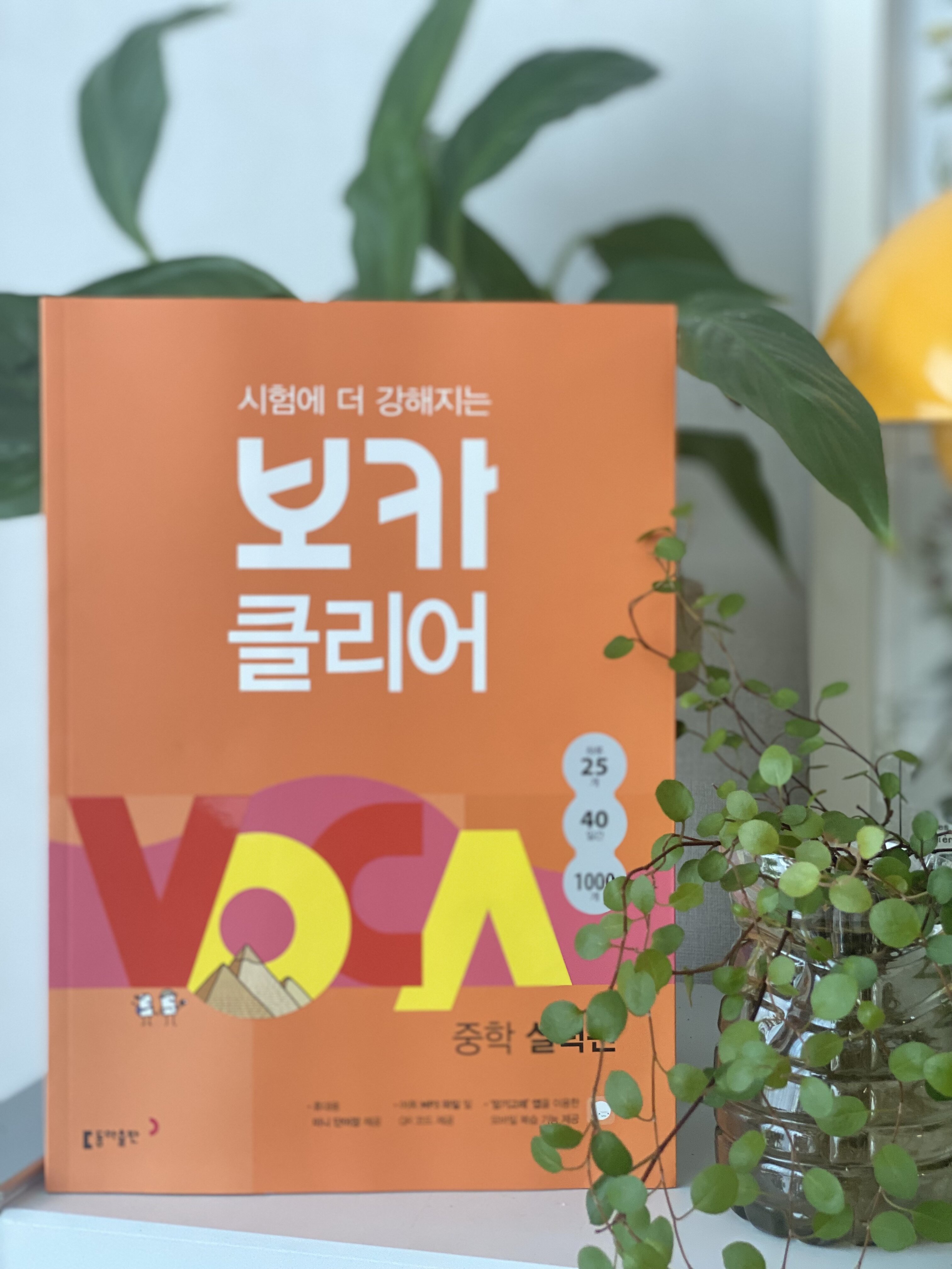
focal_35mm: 52
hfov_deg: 28.0
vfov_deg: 36.8
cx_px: 476
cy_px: 634
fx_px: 1907
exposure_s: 1/40
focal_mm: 6
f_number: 2
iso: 125
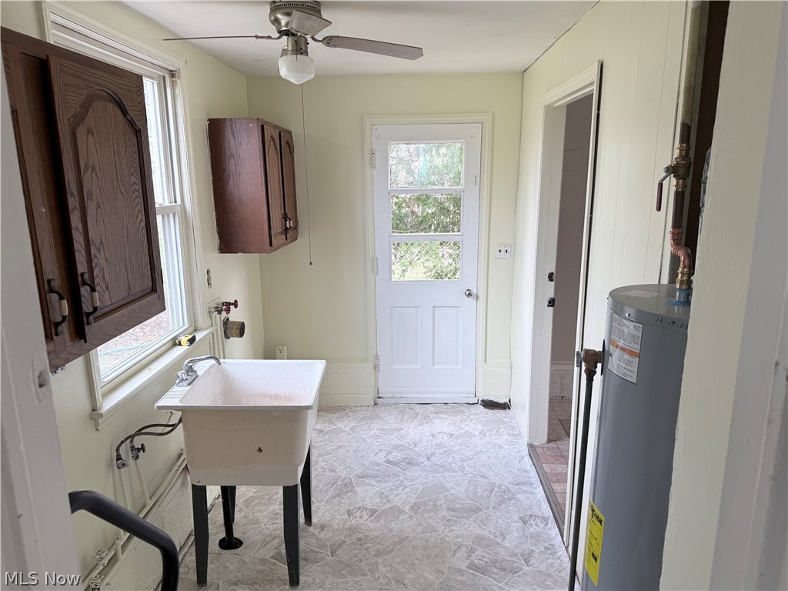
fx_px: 546
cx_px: 394
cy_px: 296
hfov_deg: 71.6
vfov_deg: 56.8
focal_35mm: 24
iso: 100
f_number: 1.78
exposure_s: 1/121
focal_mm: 6.76
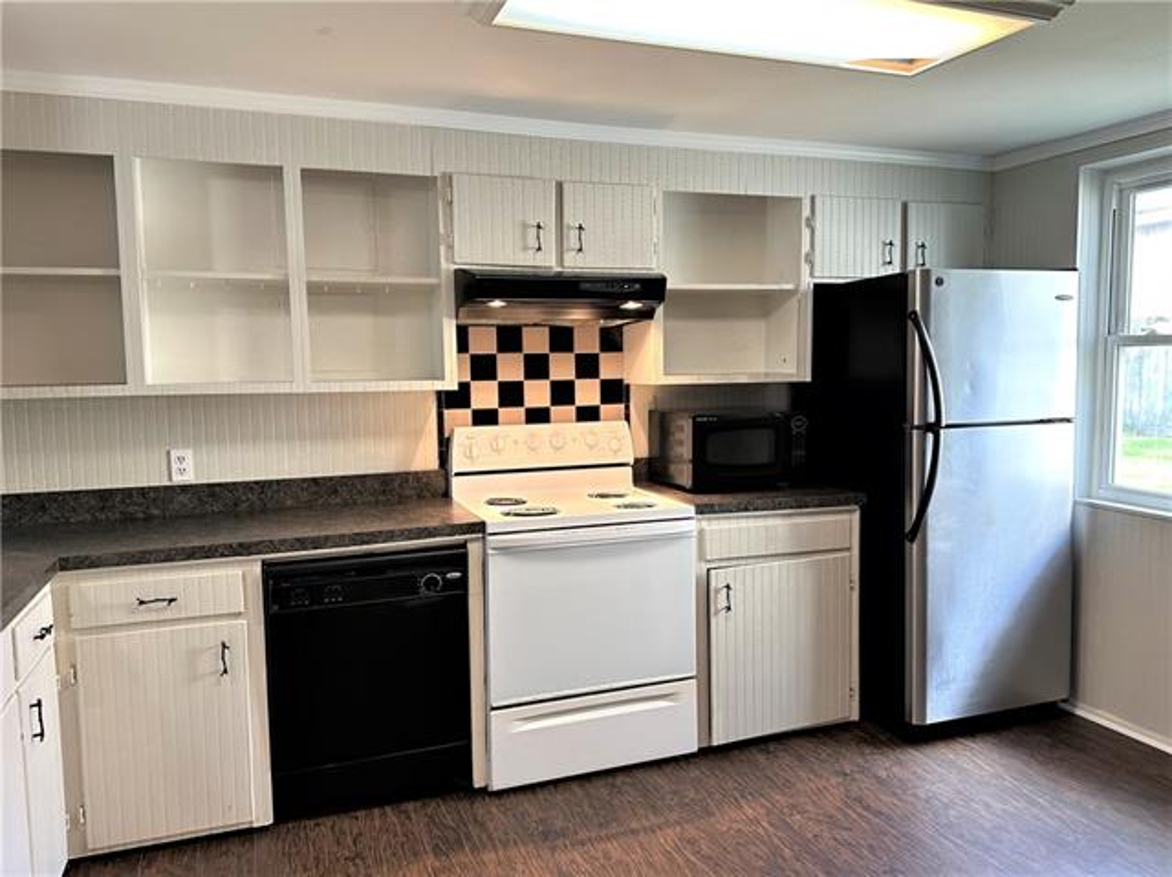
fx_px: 812
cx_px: 586
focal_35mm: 24
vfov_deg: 56.8
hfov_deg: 71.6
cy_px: 438
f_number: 1.78
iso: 200
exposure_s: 1/120
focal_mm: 6.86
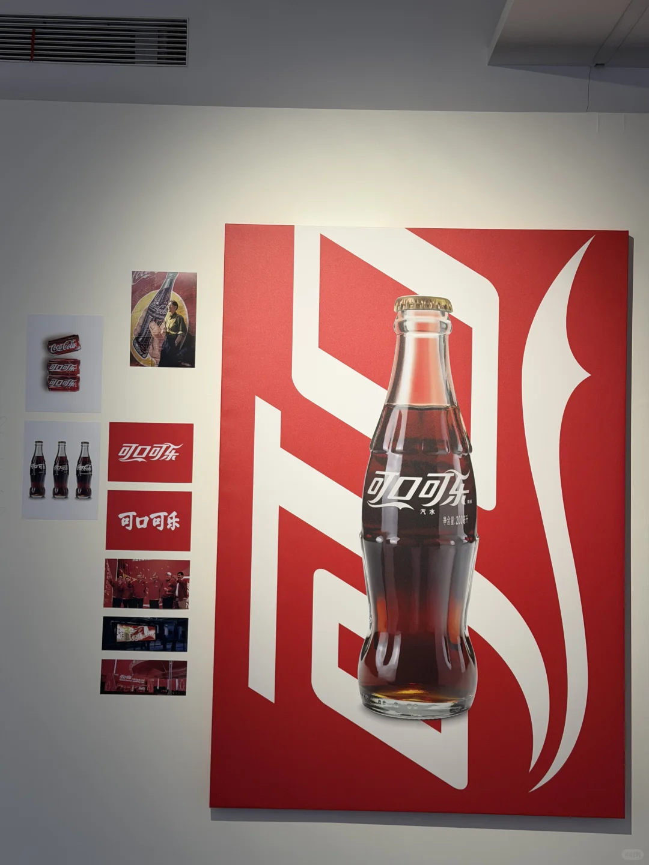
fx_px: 1200
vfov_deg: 39.7
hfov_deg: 30.3
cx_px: 324
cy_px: 432
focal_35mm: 48
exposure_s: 1/60
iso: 200
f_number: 1.78
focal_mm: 6.76
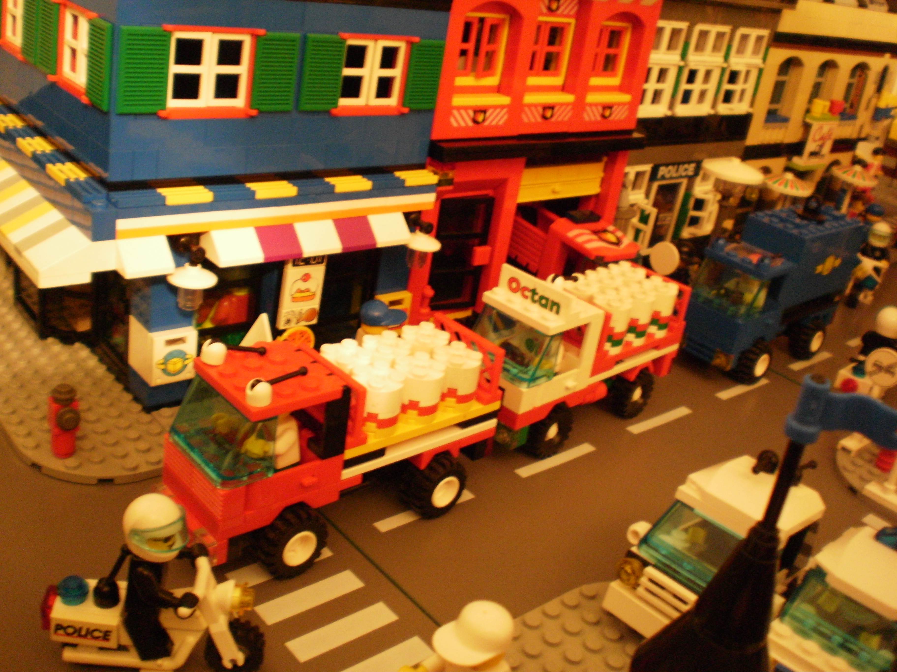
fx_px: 933
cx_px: 448
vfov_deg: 39.7
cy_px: 336
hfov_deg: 51.4
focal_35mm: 36
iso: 320
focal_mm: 6.3
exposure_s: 1/2
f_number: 3.1
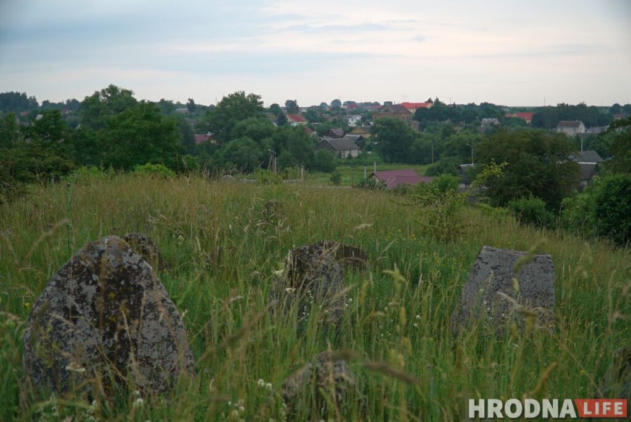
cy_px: 211
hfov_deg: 41.1
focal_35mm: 48
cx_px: 316
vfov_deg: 28.1
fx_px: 842
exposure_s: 1/125
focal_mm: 32
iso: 200
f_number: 4
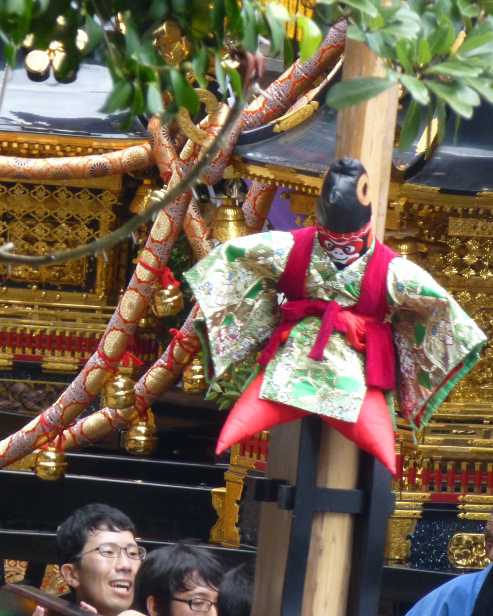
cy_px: 308
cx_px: 368
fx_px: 11414
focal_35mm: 626
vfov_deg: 3.1
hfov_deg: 2.5
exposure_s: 1/125
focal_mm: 86
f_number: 6.4
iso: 400
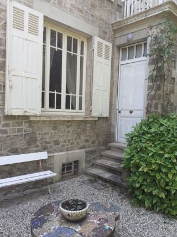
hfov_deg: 51.3
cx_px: 88
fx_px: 184
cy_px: 118
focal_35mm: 27
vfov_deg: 65.3
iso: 40
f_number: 1.9
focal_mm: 3.6
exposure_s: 1/176
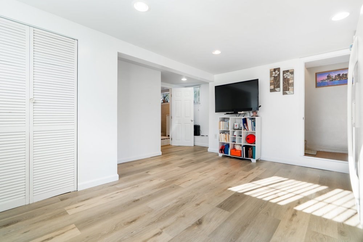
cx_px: 182
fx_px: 161
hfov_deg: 96.7
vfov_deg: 73.8
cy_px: 121
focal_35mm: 16
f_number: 8
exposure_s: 1/2.5
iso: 200
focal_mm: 16
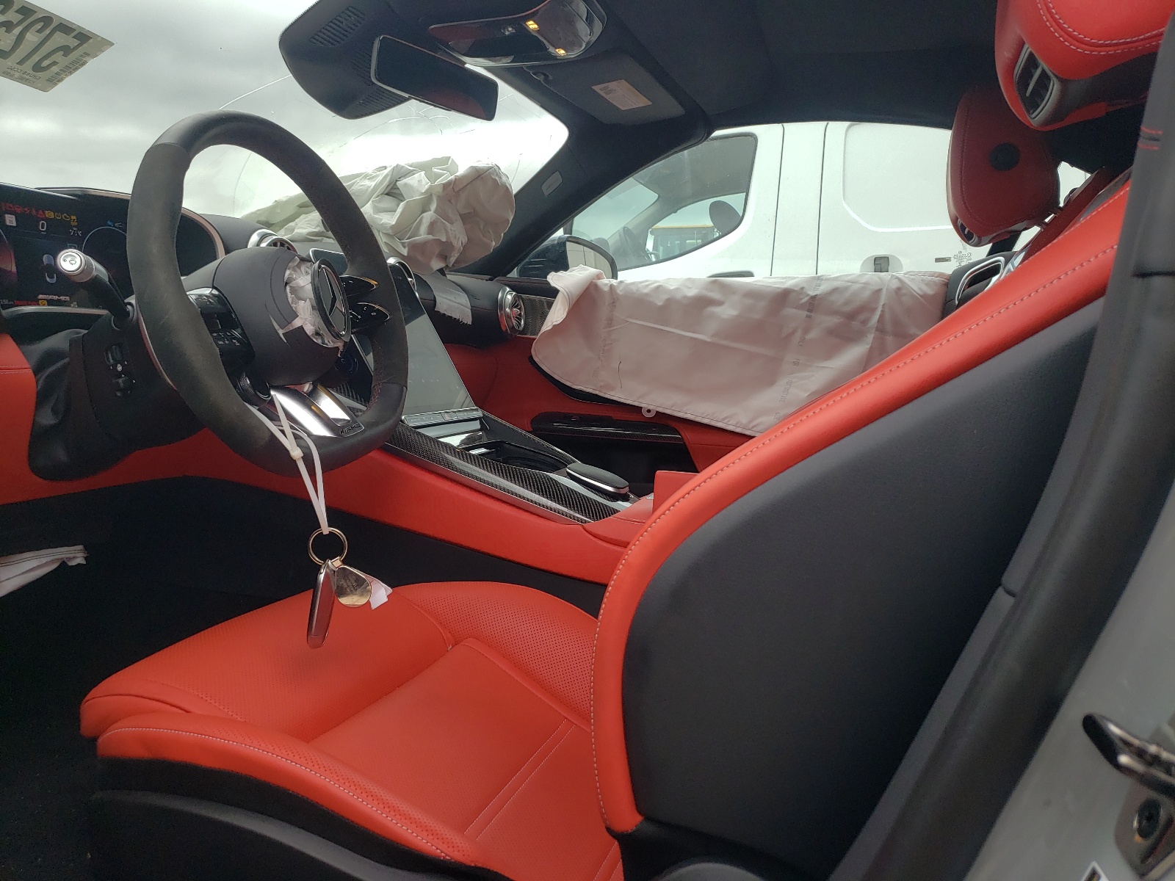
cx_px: 588
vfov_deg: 53.1
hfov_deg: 67.3
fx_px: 883
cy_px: 440
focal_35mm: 26
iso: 50
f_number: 1.5
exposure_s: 1/714
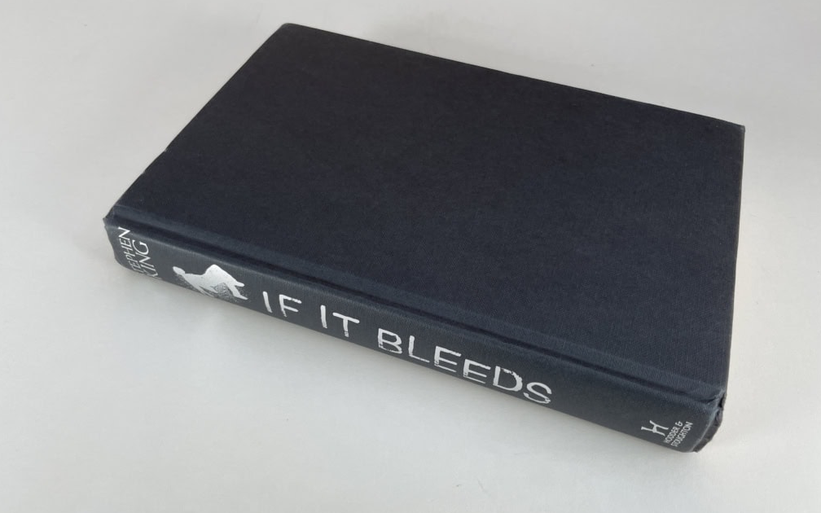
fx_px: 626
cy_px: 264
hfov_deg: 66.5
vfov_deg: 44.5
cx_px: 413
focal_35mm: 28
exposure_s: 1/100
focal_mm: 4.2
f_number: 1.6
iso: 50
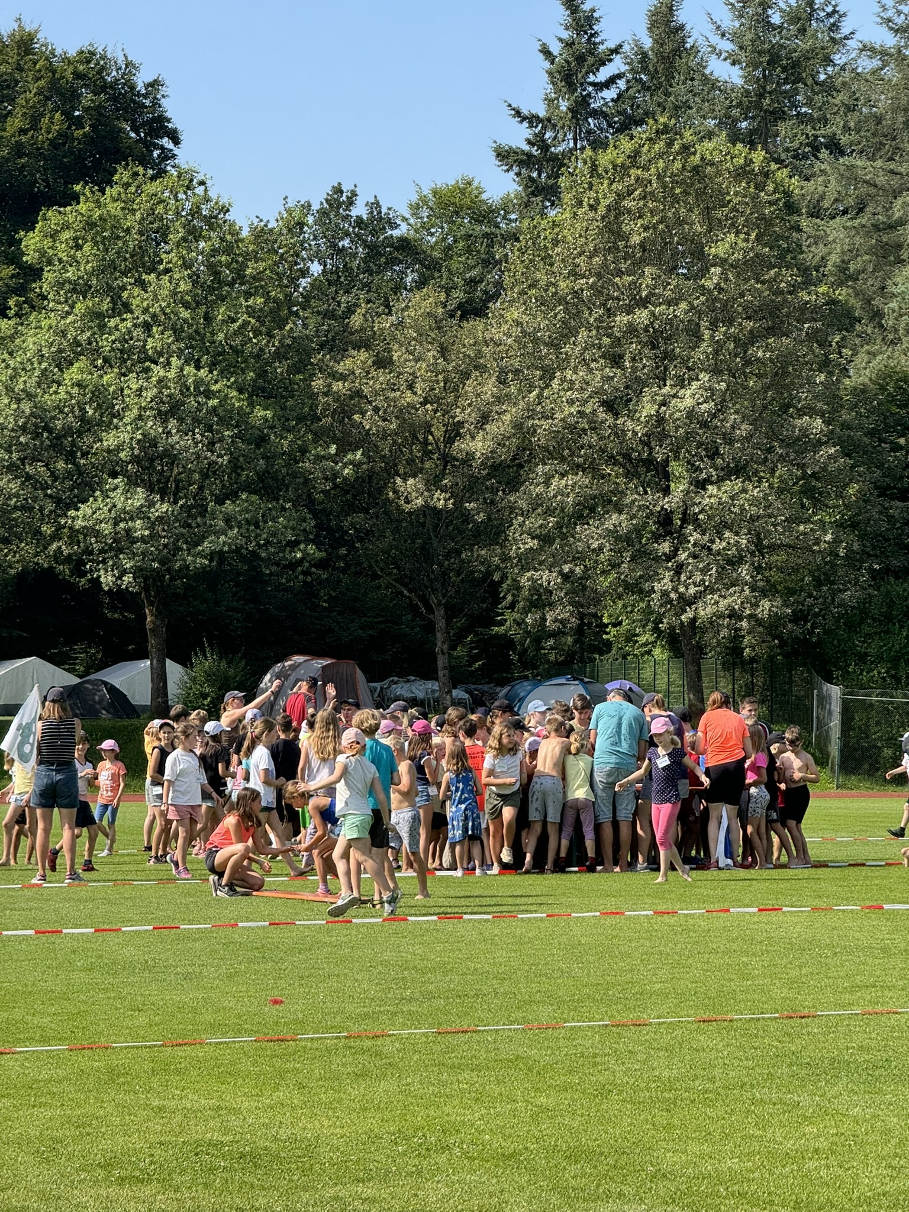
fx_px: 4202
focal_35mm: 120
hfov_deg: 12.3
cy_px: 606
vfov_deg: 16.4
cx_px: 454
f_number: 2.8
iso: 50
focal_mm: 15.66
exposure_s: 1/621
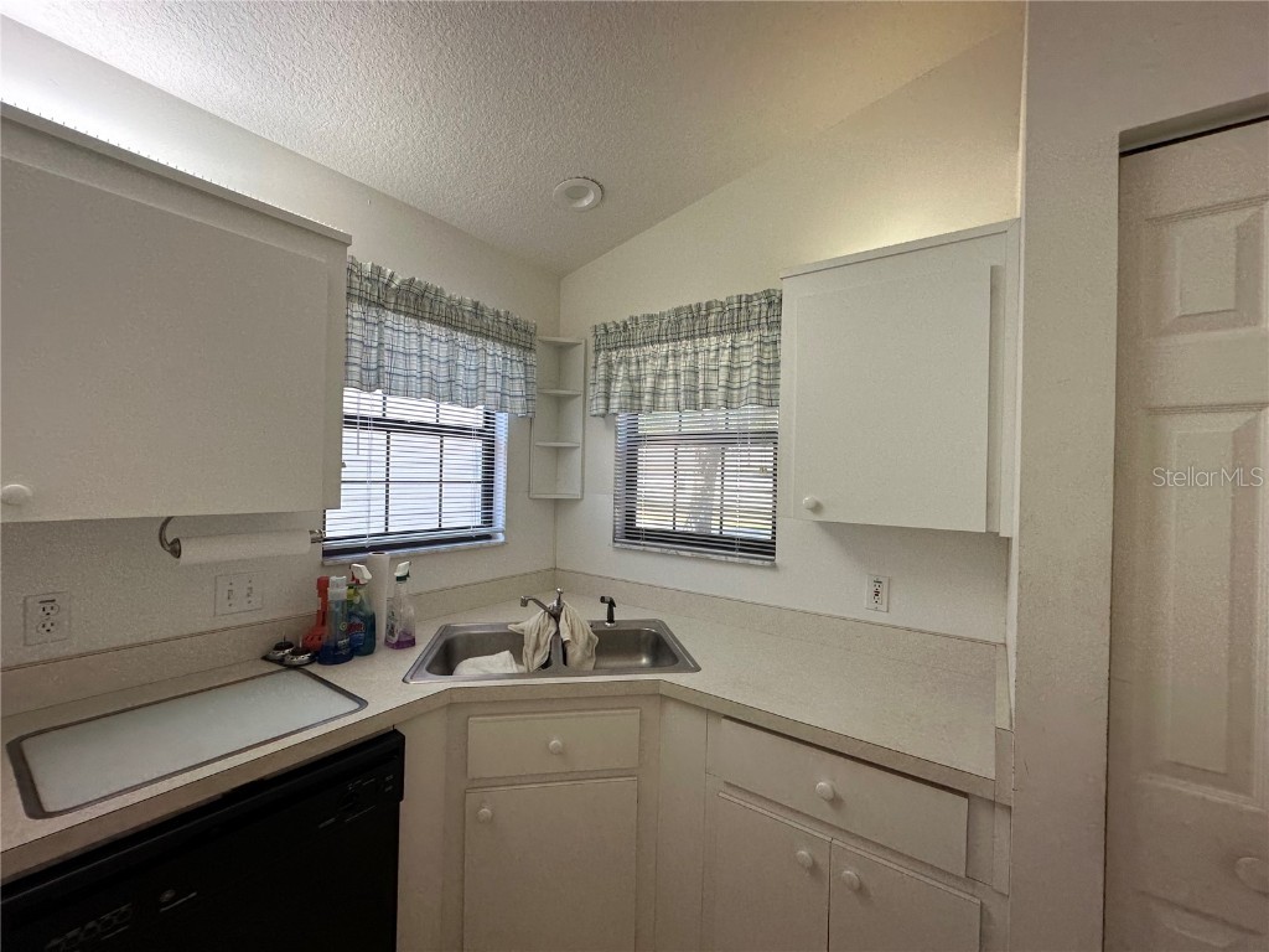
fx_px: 513
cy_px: 476
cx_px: 634
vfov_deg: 85.7
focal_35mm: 14
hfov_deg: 102.1
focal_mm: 2.22
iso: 80
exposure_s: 1/120
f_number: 2.2
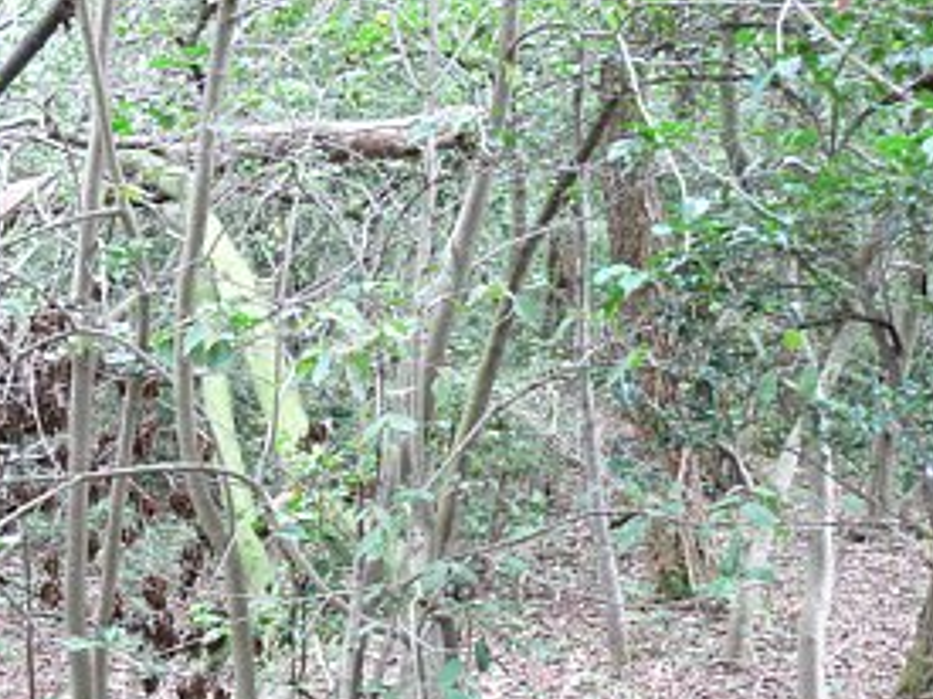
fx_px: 1374
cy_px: 441
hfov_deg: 37.1
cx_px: 302
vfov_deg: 28.4
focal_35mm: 51
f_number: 2.8
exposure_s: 1/25
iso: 200
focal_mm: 7.4
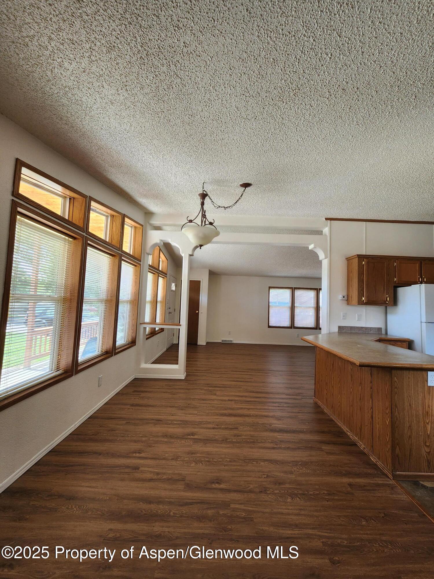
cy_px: 290
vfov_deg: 106.2
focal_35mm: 13
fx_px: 217
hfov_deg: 89.9
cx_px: 217
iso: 100
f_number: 2.2
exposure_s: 1/60
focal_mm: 2.2
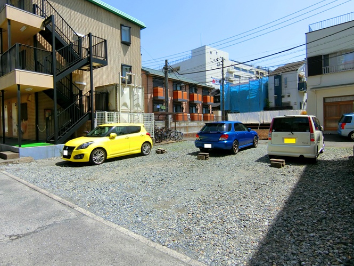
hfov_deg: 81.7
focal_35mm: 20
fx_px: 205
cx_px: 170
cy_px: 130
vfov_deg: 66.0
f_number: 6.9
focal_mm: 4.06
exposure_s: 1/250
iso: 80
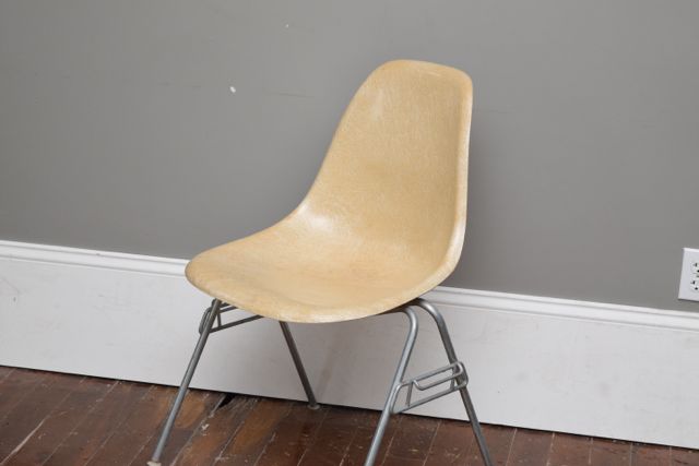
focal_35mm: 82
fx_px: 1602
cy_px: 233
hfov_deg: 24.6
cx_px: 350
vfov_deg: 16.6
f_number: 5.6
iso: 1600
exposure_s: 1/125
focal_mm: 55
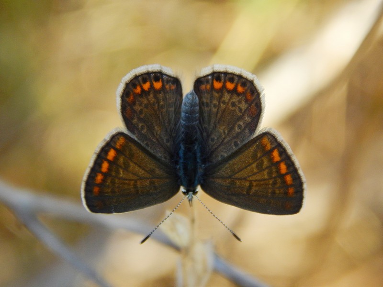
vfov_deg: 7.1
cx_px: 192
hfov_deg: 9.5
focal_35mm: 209
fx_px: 2312
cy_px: 144
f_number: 5.4
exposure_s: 1/250
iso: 280
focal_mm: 37.1
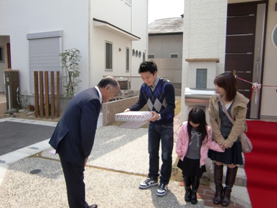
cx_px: 138
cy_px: 104
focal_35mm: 28
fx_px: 224
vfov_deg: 49.7
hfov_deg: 63.4
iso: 64
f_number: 2.6
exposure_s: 1/800
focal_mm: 4.9
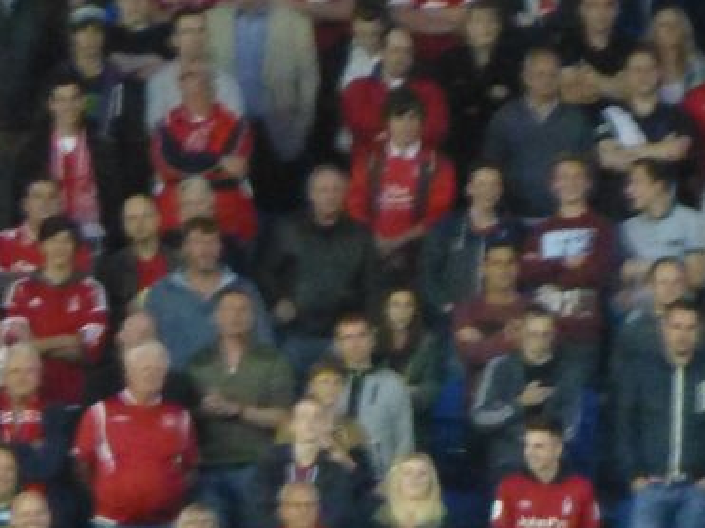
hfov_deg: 1.3
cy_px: 458
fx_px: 31619
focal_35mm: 1553
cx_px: 608
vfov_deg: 1.0
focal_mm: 86
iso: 1600
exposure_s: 1/15
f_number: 6.4
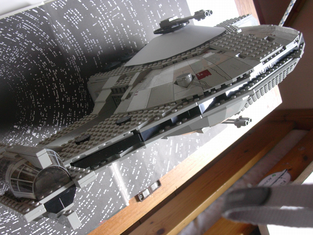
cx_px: 156
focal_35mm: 45
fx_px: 407
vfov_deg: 32.2
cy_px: 118
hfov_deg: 42.1
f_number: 2.9
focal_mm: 6.7
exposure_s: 1/19
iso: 70
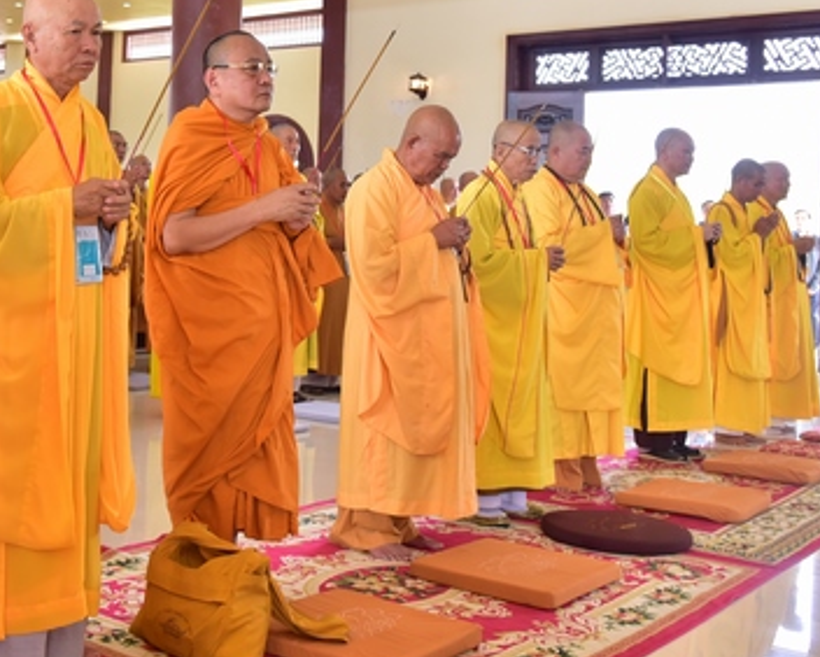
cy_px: 172
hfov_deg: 35.0
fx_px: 1263
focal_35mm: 52
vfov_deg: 28.8
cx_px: 179
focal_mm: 30
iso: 640
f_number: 5.6
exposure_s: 1/50
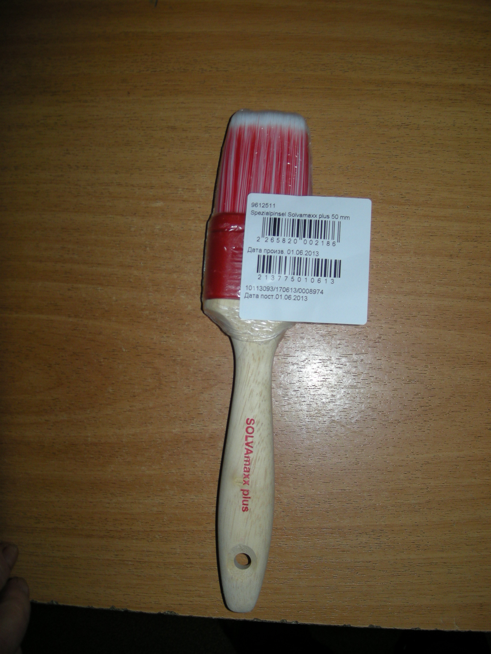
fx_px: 662
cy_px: 327
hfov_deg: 40.7
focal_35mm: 35
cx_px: 246
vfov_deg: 52.6
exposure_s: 1/60
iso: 50
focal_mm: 5.7
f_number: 2.8
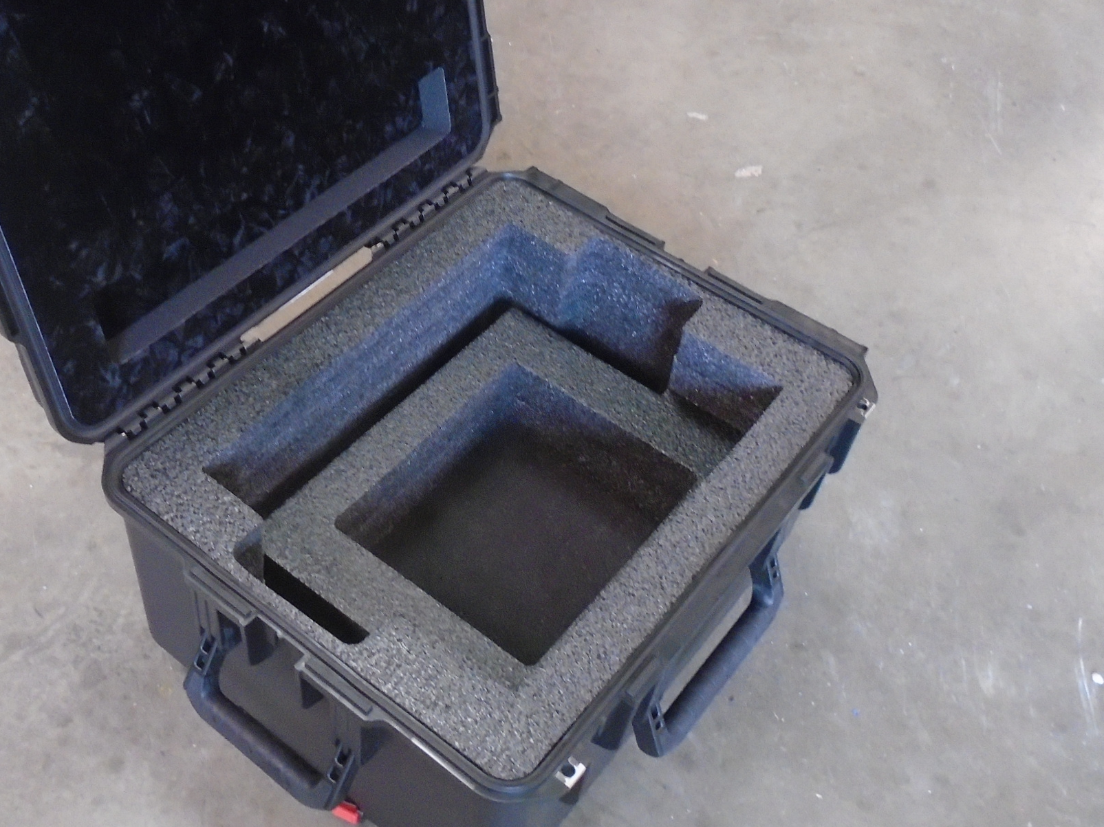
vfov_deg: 34.2
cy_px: 325
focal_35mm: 42
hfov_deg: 44.6
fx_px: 1339
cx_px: 450
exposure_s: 1/13
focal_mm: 4.6
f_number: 3.2
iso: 400
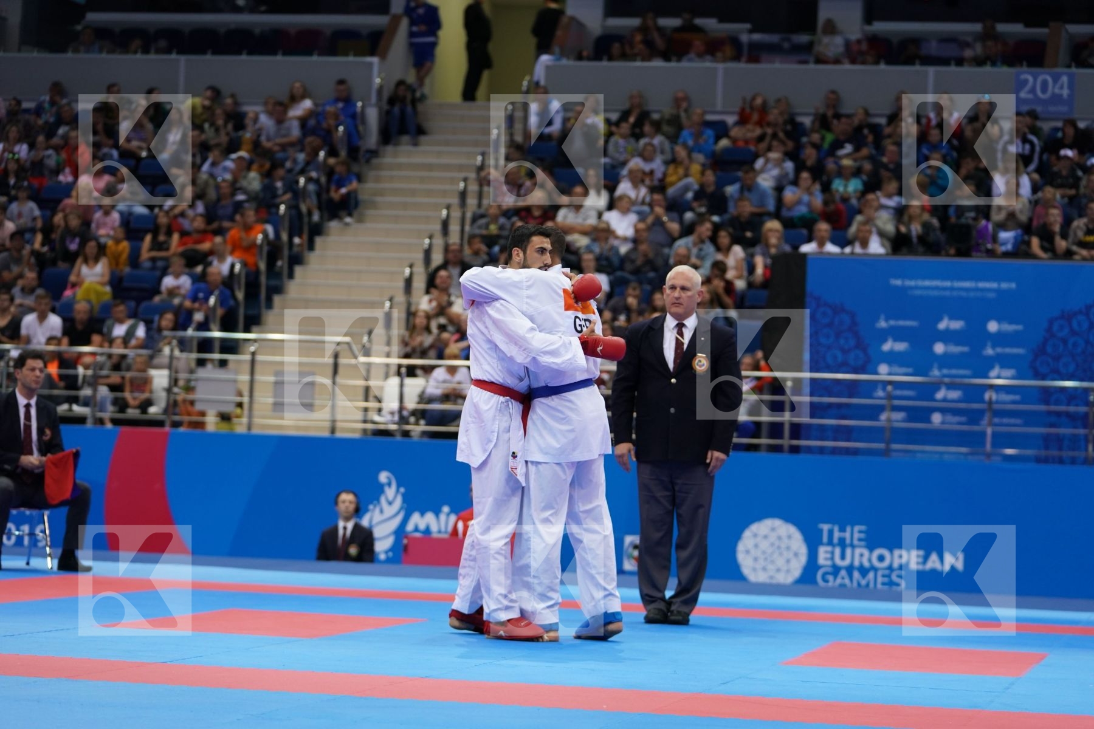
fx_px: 3039
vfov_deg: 13.7
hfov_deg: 20.4
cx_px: 547
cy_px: 364
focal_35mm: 100
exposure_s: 1/1000
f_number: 2.8
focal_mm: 100
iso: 1600
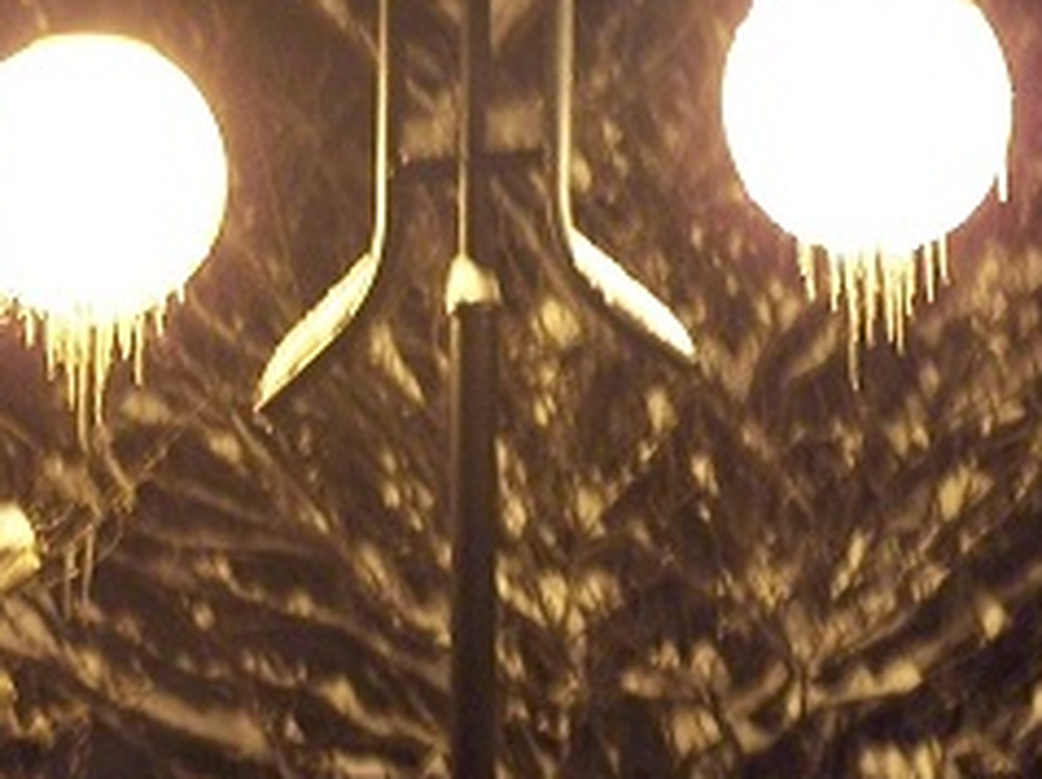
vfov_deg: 5.8
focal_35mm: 257
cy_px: 94
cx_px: 460
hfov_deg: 7.7
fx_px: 7728
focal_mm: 15.6
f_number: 3.2
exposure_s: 1/8
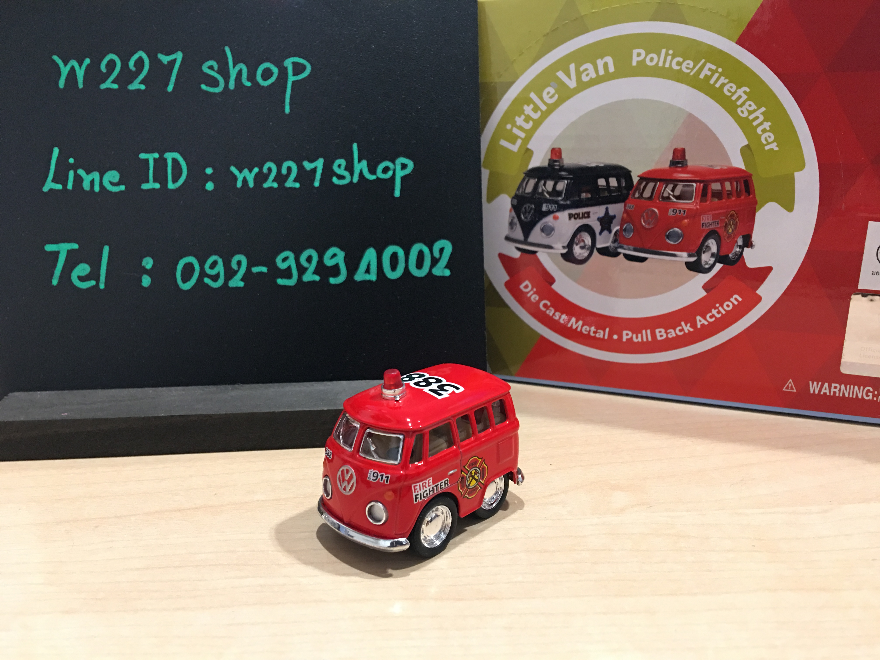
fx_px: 737
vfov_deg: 48.2
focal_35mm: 29
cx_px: 440
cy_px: 330
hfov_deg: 61.7
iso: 100
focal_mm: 4.15
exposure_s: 1/10
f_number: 2.2
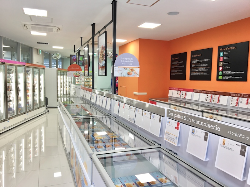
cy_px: 94
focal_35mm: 29
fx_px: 209
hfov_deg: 61.7
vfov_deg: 48.2
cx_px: 125
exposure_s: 1/100
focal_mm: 4.15
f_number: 2.2
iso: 32
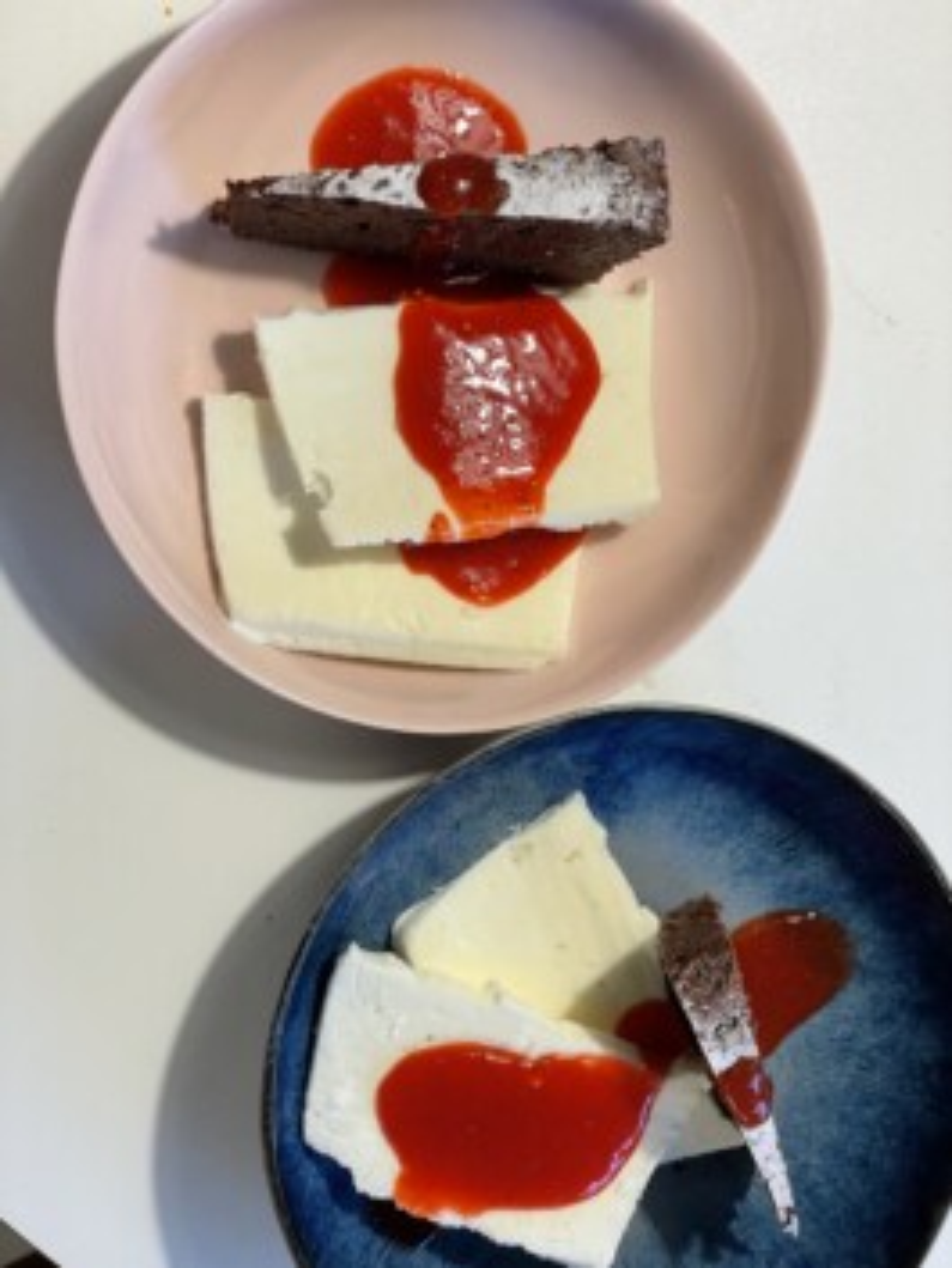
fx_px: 1906
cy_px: 634
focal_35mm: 52
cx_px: 476
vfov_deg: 36.8
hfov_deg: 28.0
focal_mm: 6
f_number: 2
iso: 160
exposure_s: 1/100
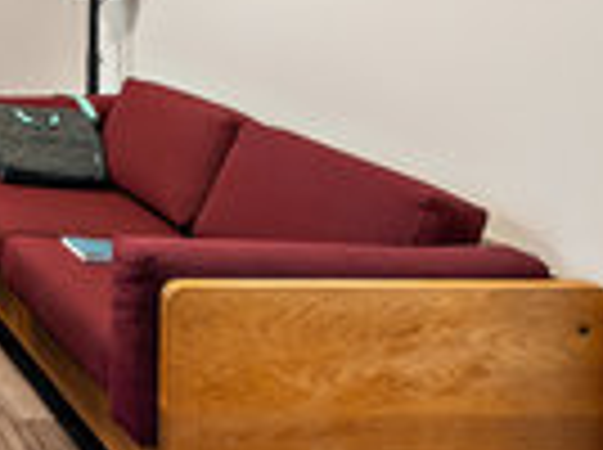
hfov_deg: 26.2
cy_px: -99
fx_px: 869
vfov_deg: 25.8
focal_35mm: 50
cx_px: -331
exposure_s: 1/2.5
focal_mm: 16
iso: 320
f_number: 7.1
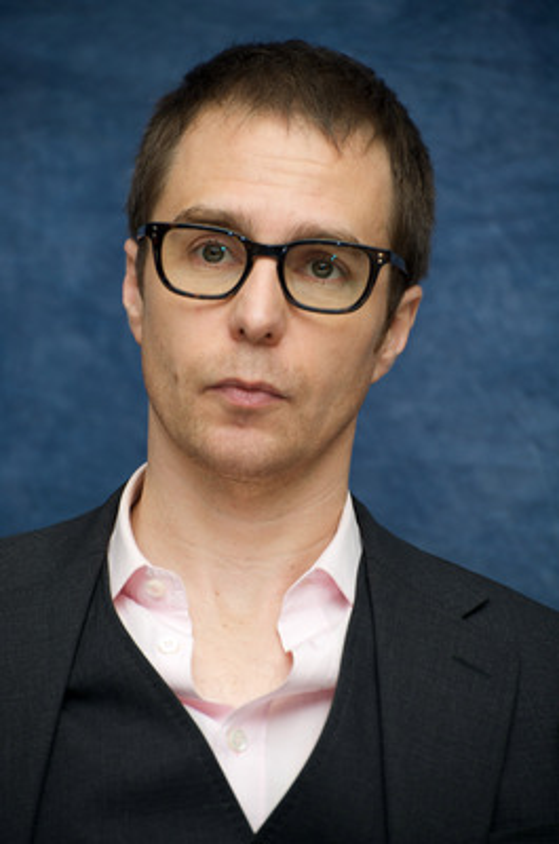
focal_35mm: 180
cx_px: 280
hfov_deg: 7.6
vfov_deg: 11.4
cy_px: 422
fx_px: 4210
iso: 400
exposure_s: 1/80
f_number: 5.6
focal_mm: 180
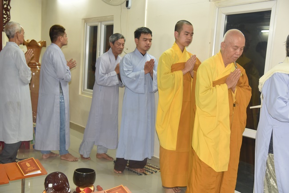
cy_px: 96
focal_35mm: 46
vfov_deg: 29.3
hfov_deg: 42.7
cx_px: 144
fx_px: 369
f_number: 4
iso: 1800
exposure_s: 1/60
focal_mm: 46
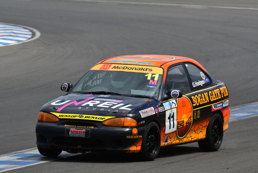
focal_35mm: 675
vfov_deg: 2.0
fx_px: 4839
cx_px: 129
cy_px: 86
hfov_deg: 3.1
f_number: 10
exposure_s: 1/640
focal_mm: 450
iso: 200
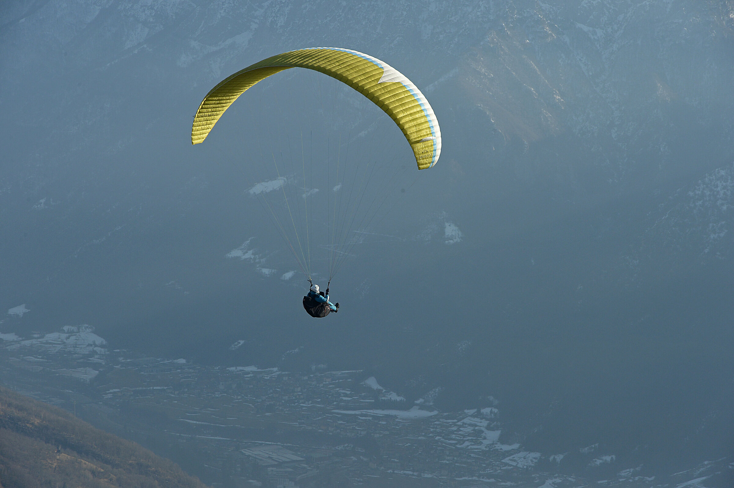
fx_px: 2282
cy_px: 244
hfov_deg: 18.3
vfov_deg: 12.2
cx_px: 367
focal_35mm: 112
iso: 800
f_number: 11
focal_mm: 112
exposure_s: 1/800
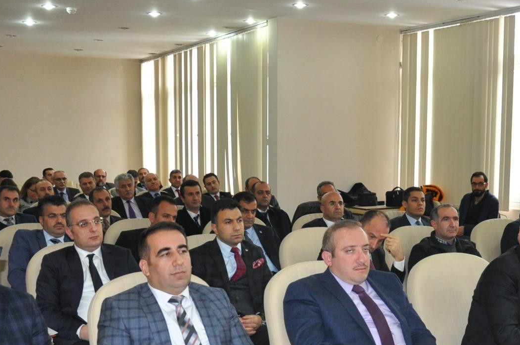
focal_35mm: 55
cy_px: 299
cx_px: 324
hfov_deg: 36.1
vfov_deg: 24.0
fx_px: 793
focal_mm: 18
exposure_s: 1/80
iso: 800
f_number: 3.5
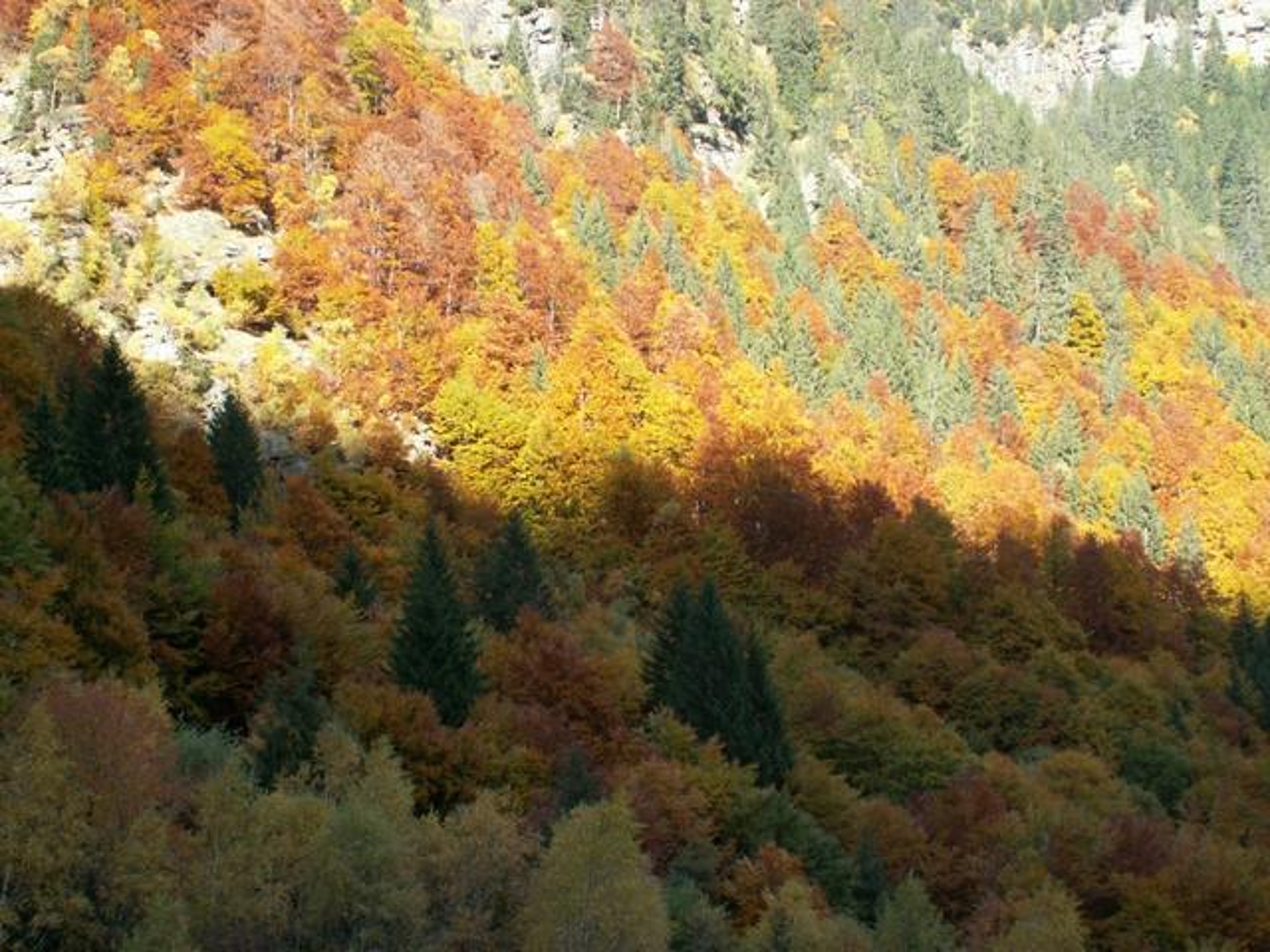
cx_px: 635
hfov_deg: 33.2
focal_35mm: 58
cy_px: 476
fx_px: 2128
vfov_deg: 25.2
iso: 50
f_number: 3.2
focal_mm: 9.69
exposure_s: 1/80
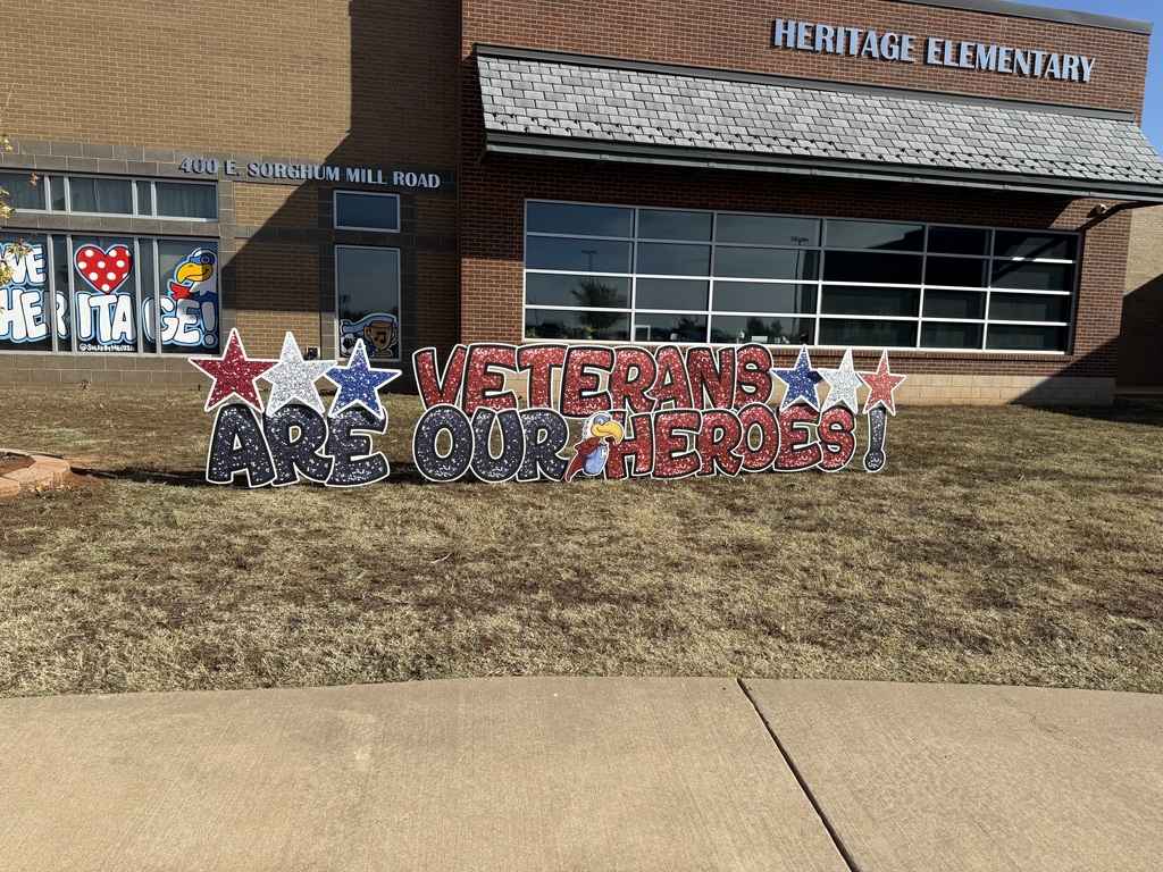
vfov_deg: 56.8
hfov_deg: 71.6
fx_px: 806
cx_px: 582
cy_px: 436
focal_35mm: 24
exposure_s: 1/4673
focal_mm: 6.76
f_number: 1.78
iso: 80
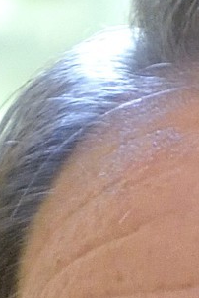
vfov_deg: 3.6
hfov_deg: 2.5
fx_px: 4593
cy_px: 965
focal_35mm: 554
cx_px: 380
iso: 1600
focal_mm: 70
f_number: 3.2
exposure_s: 1/60
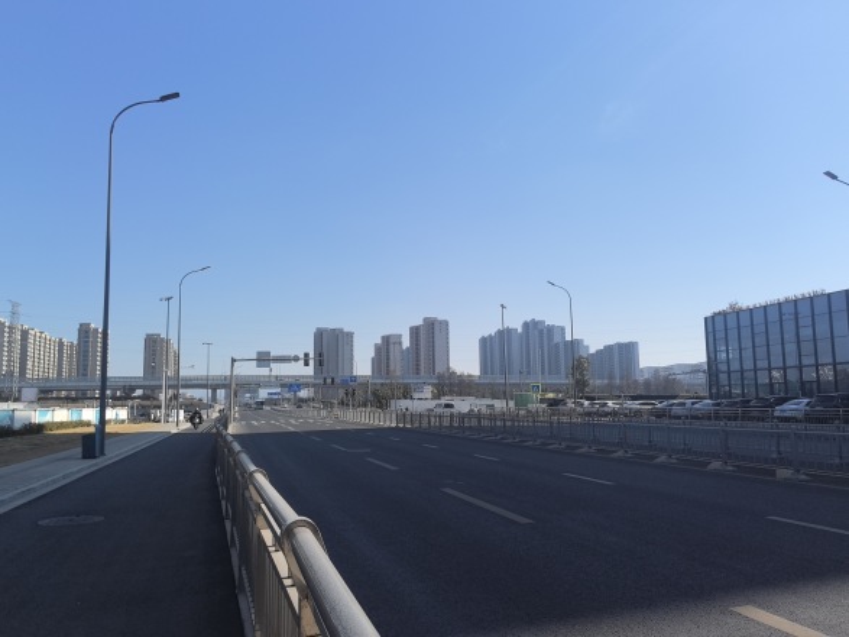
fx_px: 662
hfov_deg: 65.3
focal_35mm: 27
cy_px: 318
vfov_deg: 51.3
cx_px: 424
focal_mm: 5.75
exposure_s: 1/3356
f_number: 2
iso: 50
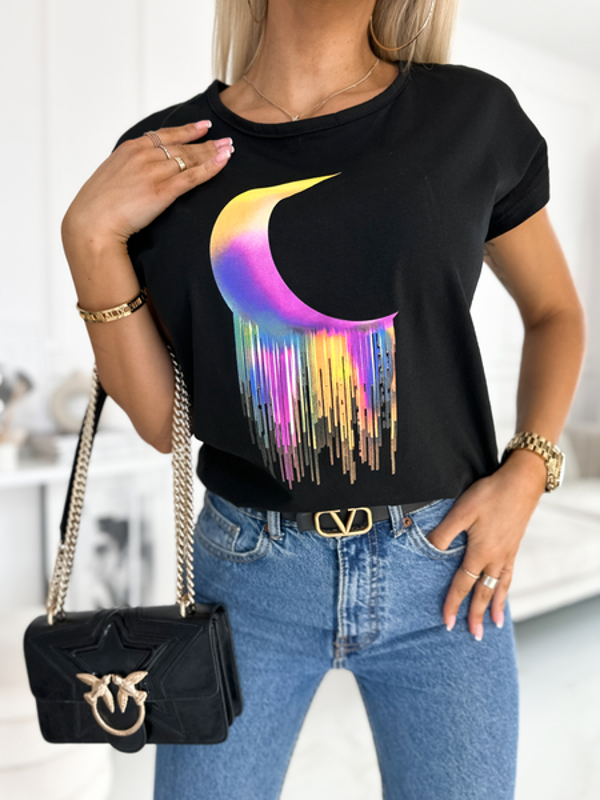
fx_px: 555
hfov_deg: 56.8
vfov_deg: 71.6
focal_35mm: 24
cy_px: 400
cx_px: 300
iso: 50
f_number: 1.8
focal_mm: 6.86
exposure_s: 1/115
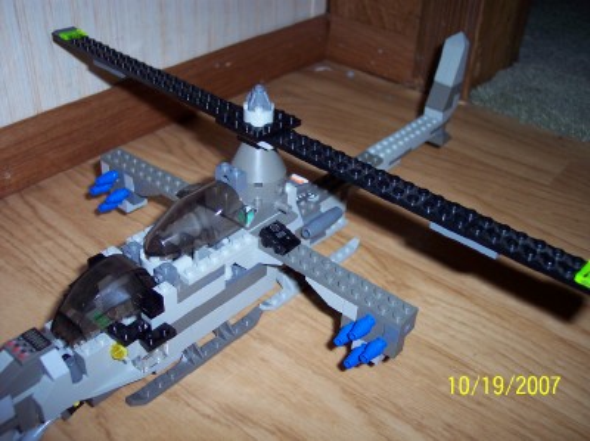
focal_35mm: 38
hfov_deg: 49.0
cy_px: 220
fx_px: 647
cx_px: 295
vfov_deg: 37.6
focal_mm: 8
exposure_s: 1/30
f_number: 2.8
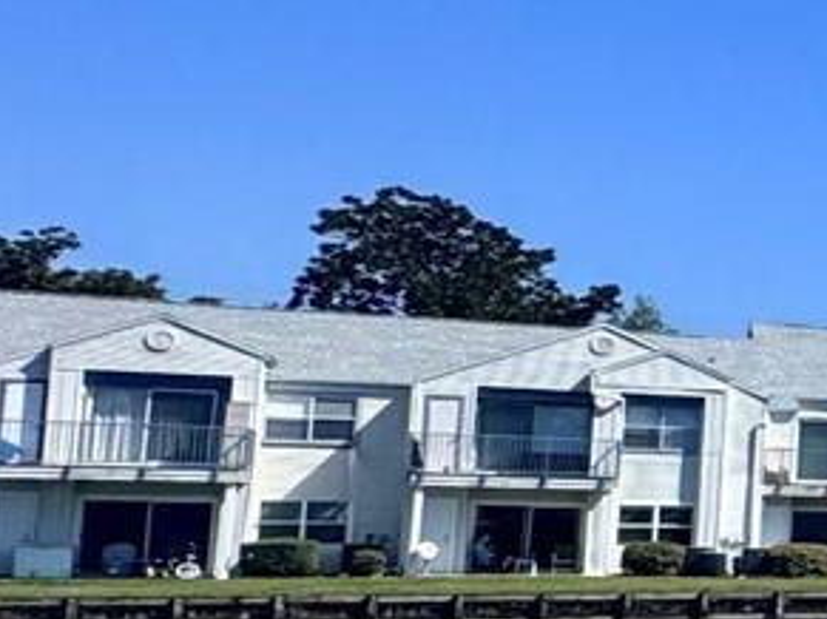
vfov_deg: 19.1
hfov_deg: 13.2
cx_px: 2217
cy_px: 420
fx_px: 1839
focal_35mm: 77
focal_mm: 2.22
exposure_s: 1/2273
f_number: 2.2
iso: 50
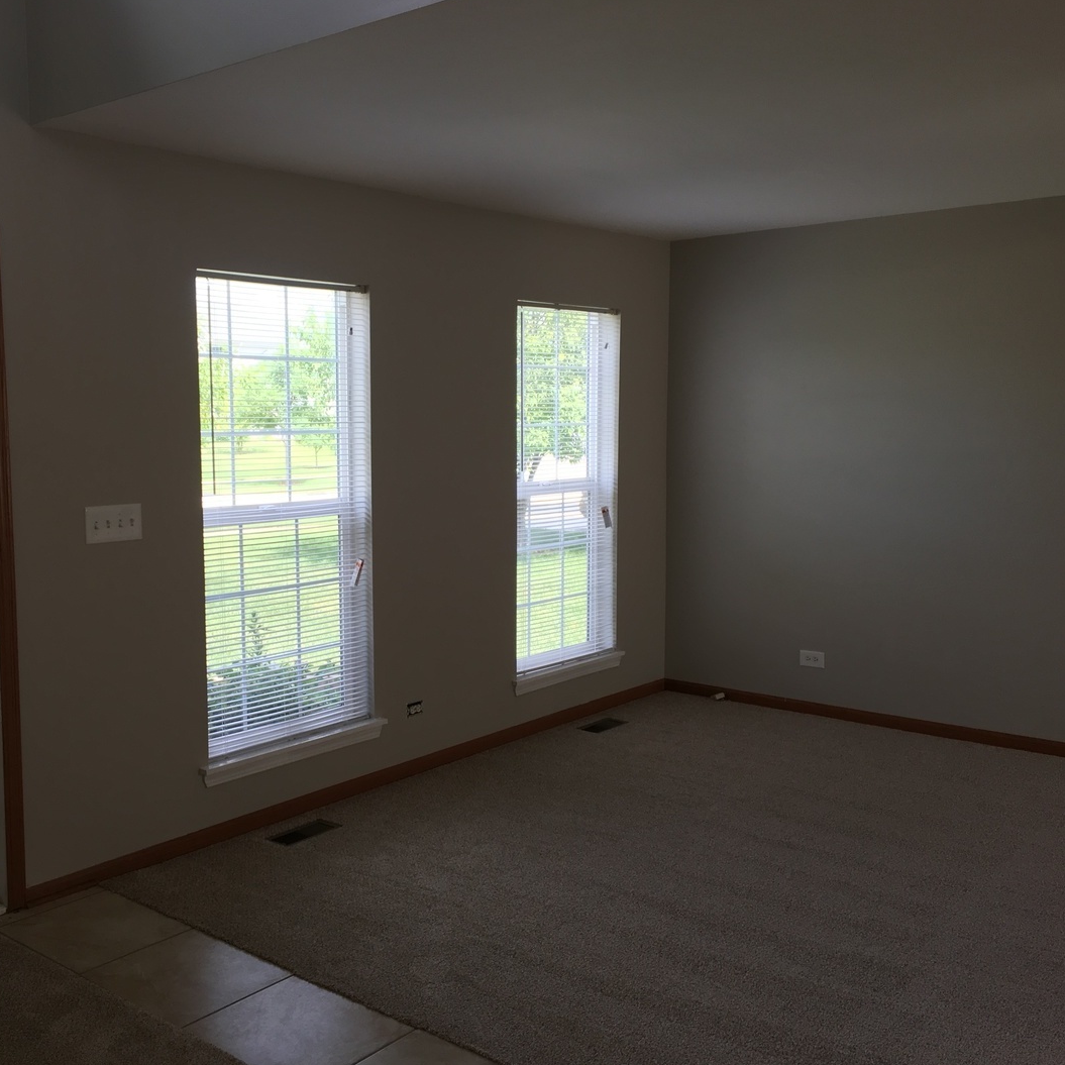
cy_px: 532
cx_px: 408
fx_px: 1218
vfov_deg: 47.2
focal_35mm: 35
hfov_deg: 46.9
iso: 40
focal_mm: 4.15
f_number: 2.2
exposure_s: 1/120
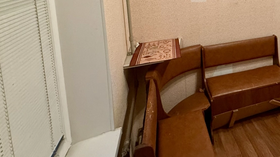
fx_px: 215
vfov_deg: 35.3
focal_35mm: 29
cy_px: -9
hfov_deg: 59.0
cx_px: 237
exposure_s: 1/50
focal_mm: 2.22
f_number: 2.2
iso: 500
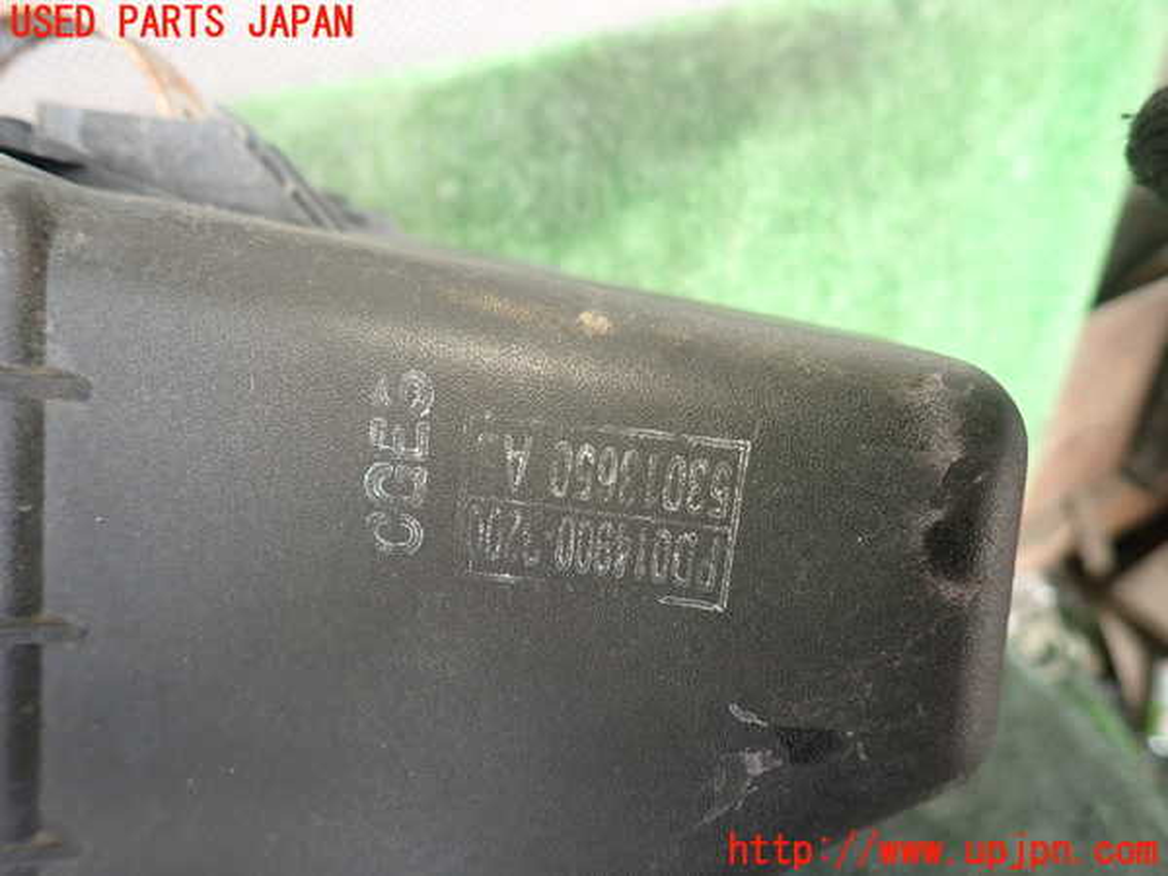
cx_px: 584
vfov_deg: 54.9
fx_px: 844
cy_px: 438
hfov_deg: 69.4
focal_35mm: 25
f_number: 2
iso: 160
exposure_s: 1/60
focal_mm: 4.5
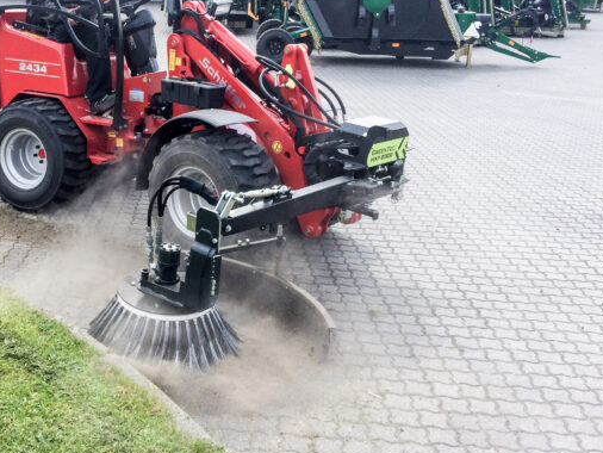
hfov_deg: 41.7
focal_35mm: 44
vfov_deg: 32.5
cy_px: 136
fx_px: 767
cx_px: 153
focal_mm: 4.15
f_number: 2.2
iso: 32
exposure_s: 1/892
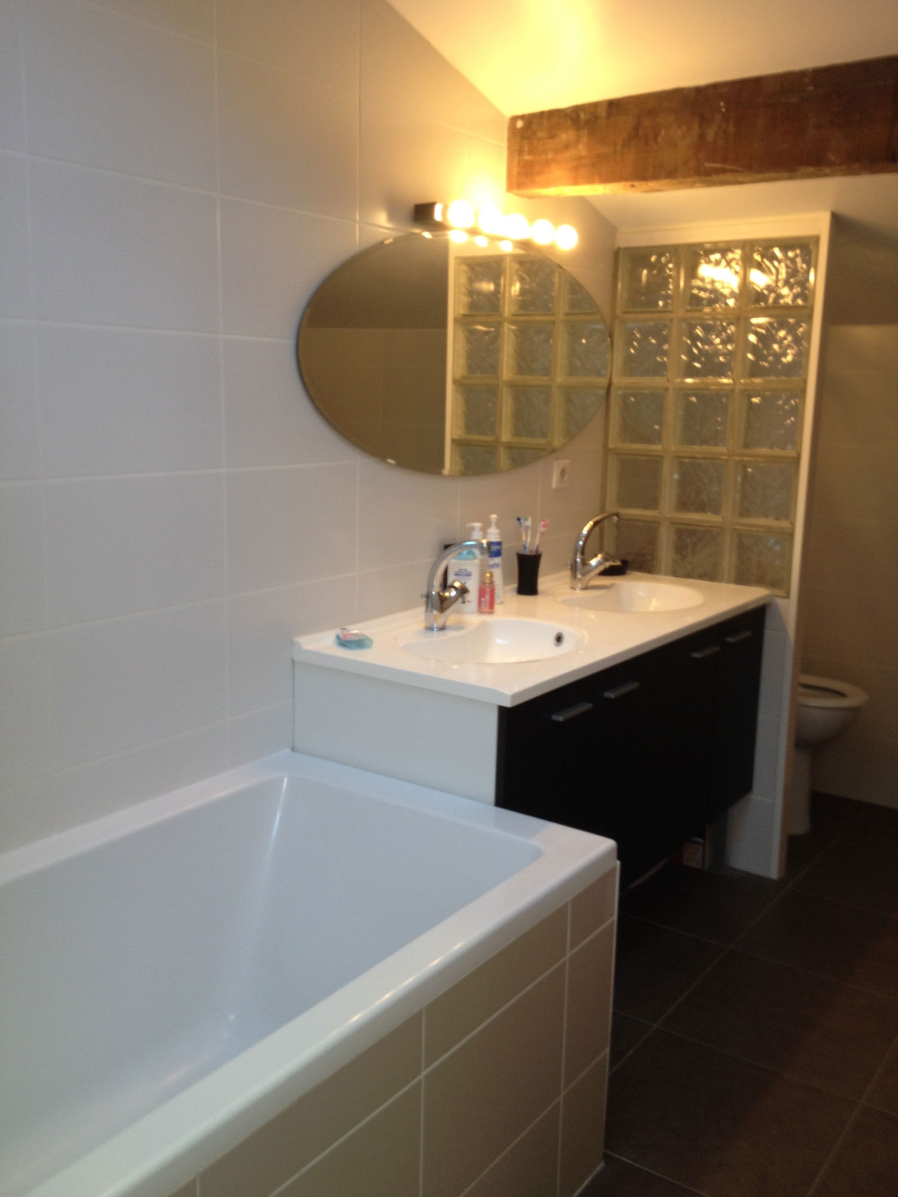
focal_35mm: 35
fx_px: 1210
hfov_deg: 40.7
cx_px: 449
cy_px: 598
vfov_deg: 52.6
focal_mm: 4.28
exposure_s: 1/20
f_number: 2.4
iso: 50
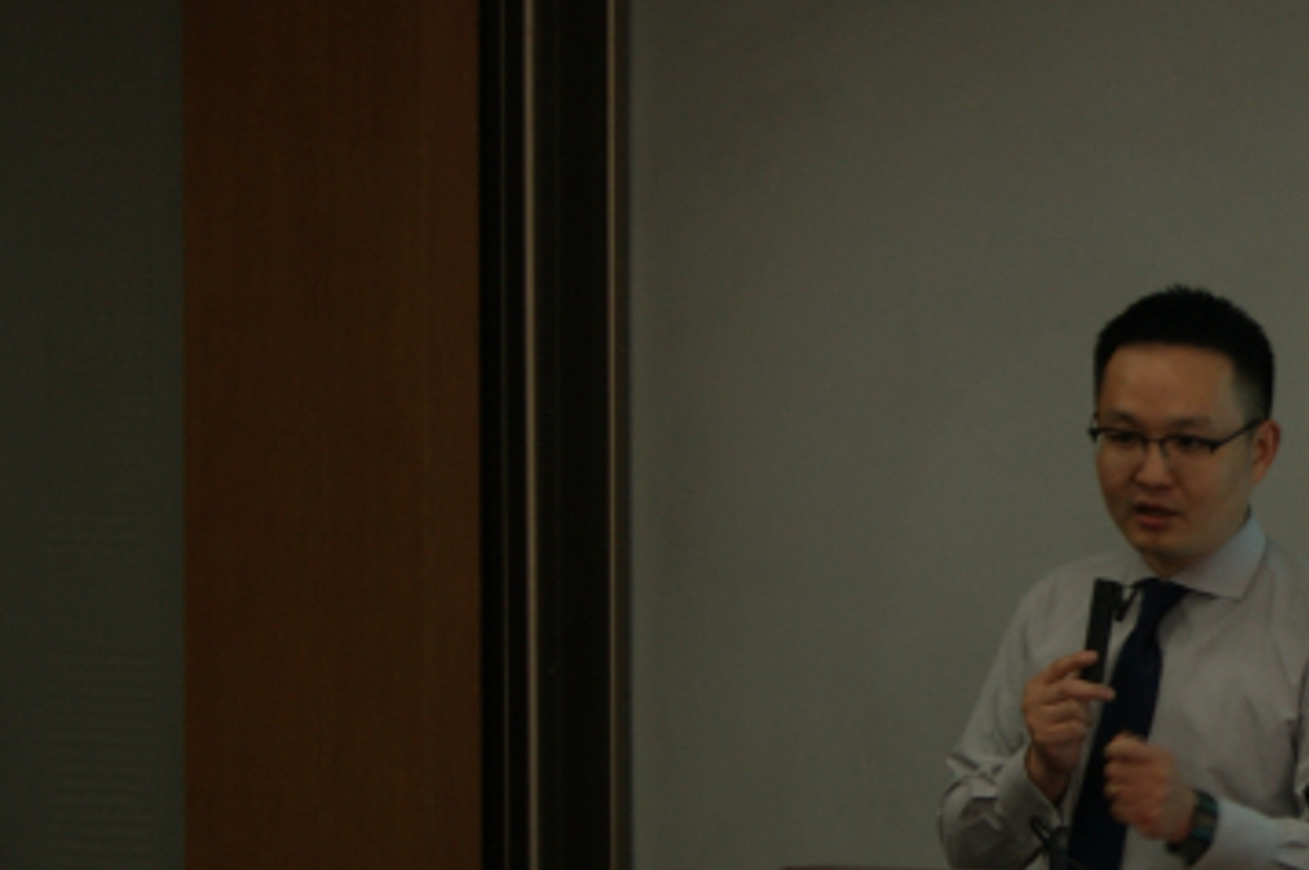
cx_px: 1879
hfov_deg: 10.0
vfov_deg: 6.8
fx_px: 7302
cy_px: 468
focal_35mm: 201
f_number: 5.6
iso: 100
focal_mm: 40
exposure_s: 1/10
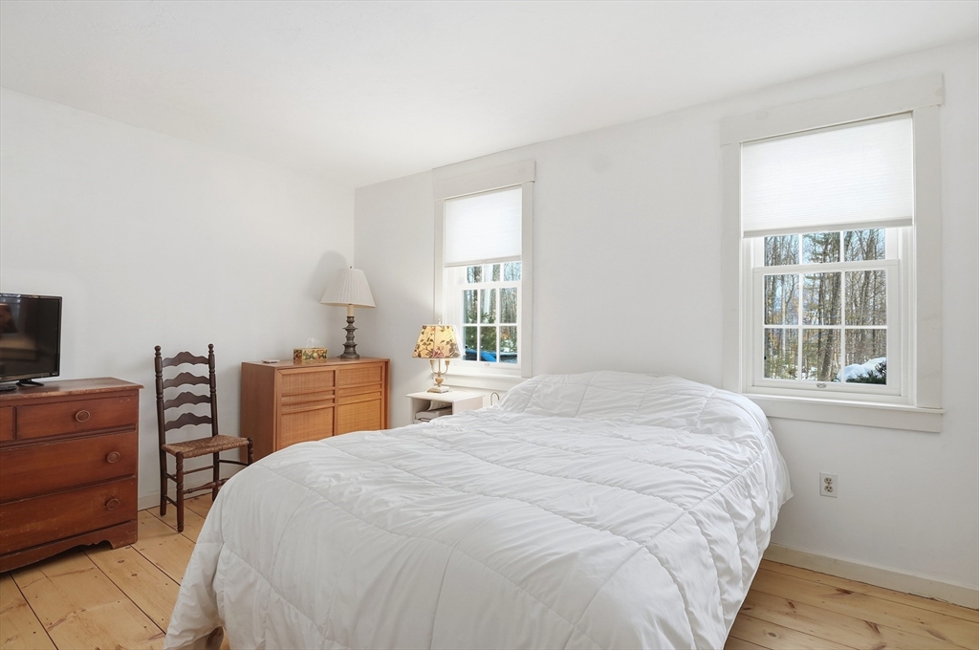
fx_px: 448
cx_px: 490
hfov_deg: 95.1
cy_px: 325
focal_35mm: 16
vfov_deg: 71.9
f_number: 7.1
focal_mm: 11
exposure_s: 1/250
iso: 400
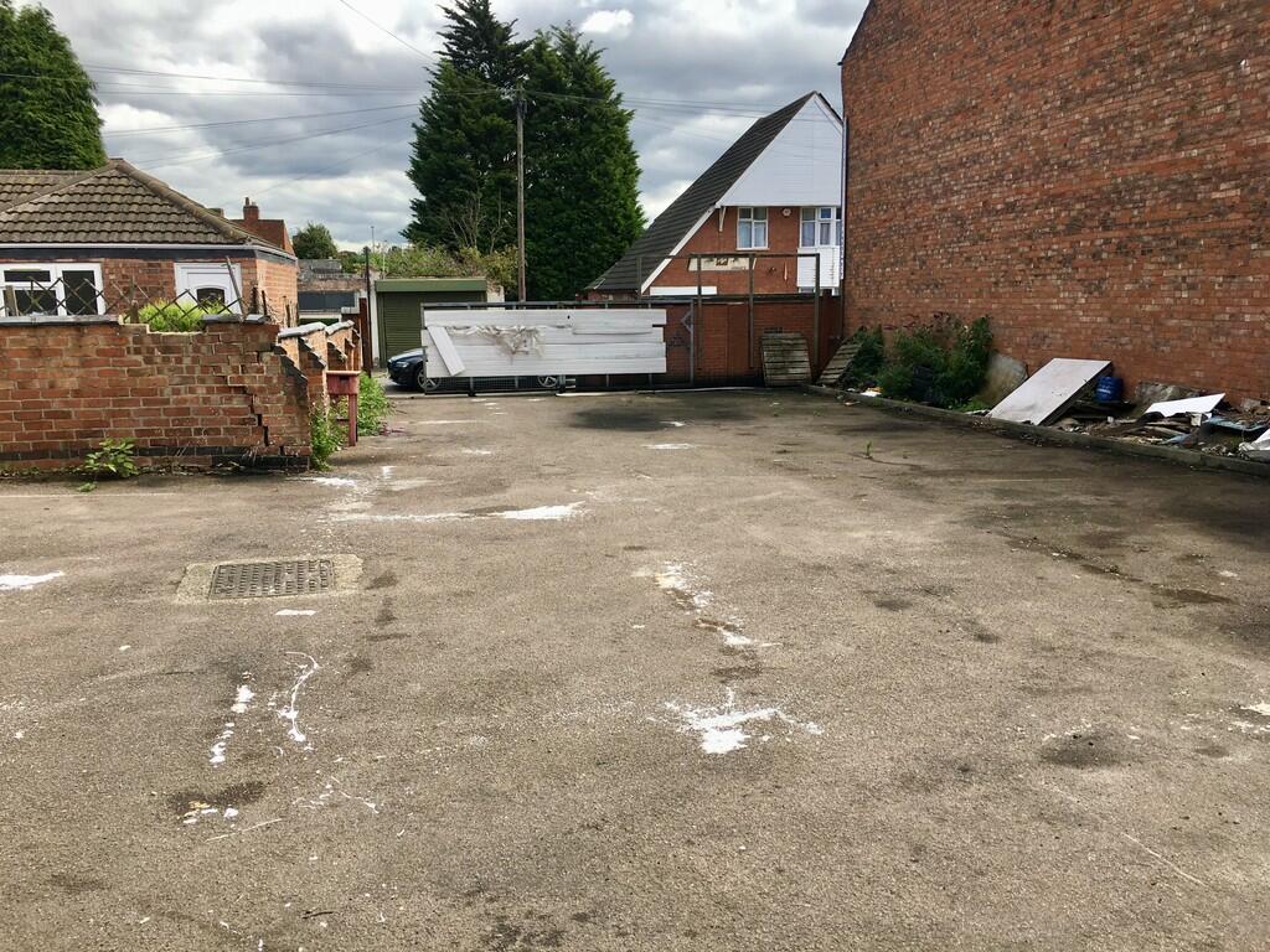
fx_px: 1064
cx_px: 635
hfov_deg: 61.7
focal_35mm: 29
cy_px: 476
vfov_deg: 48.2
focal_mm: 4.15
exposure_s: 1/916
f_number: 2.2
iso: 25
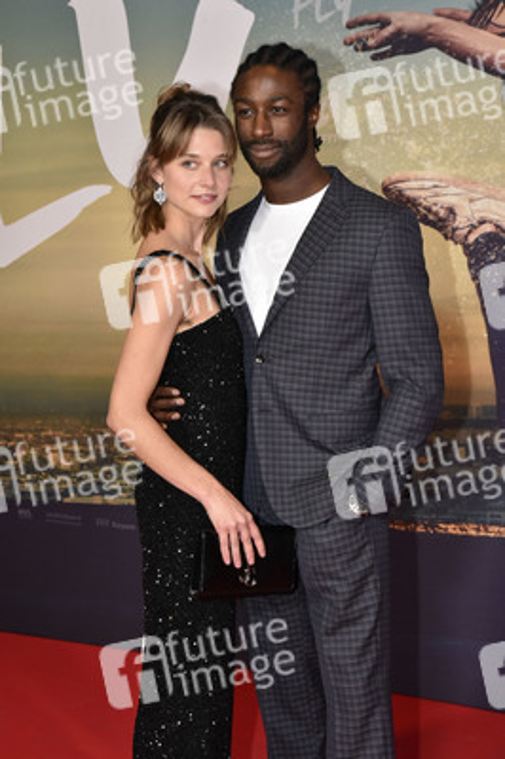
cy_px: 380
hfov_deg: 23.3
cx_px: 252
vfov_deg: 34.5
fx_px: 1222
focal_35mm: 58
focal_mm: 58
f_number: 8
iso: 4000
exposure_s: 1/250
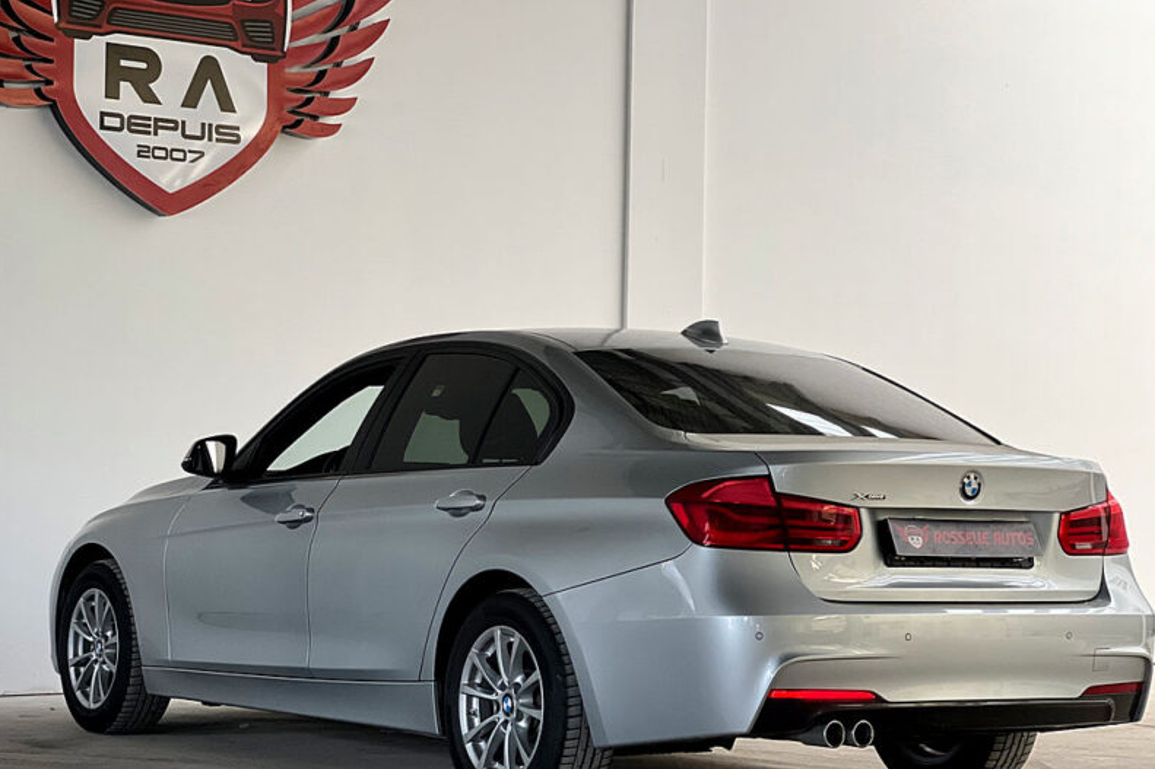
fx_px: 2598
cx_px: 578
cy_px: 403
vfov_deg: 16.8
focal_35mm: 81
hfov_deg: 25.1
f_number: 2.8
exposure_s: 1/121
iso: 160
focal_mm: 9
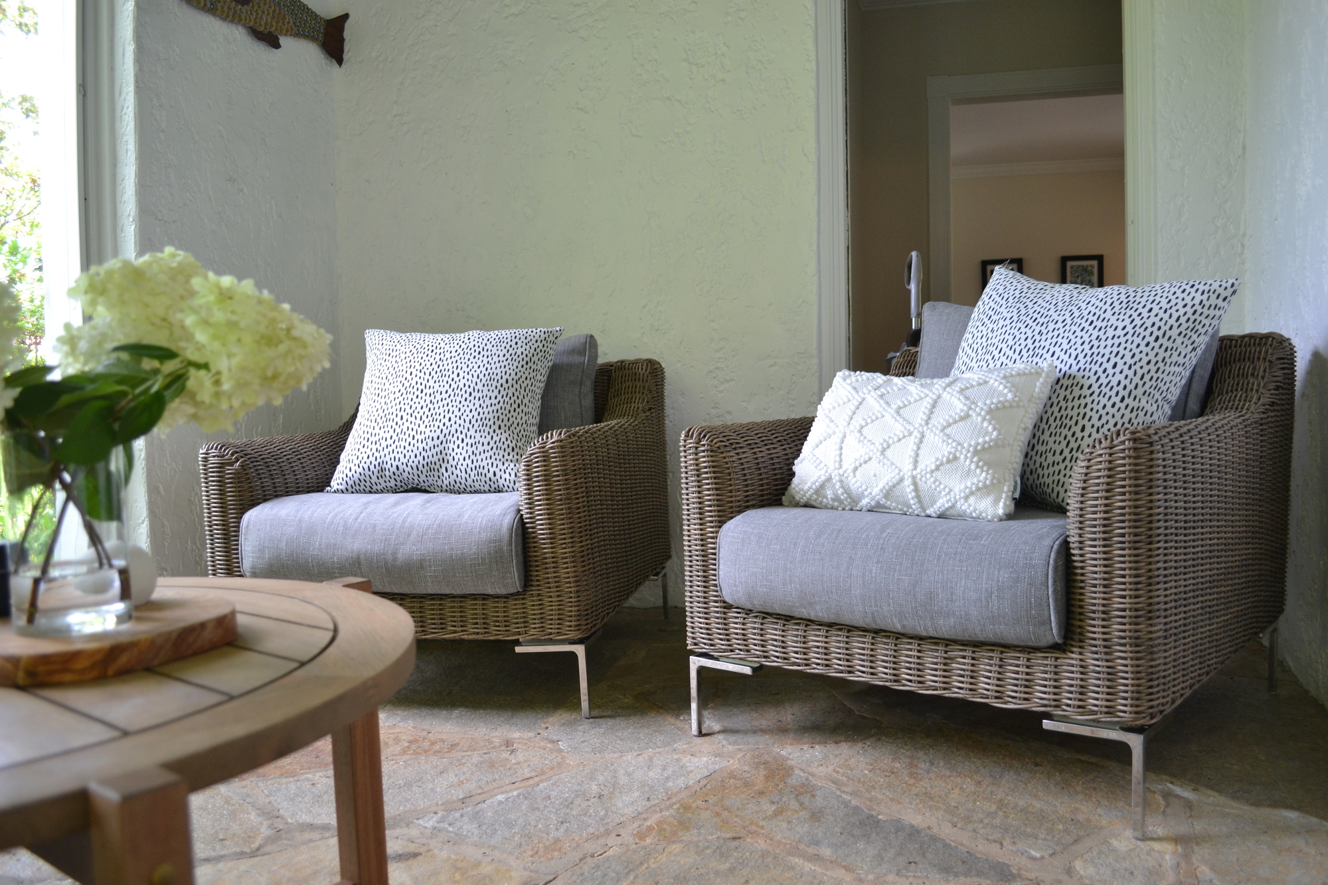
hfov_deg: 67.4
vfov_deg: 47.9
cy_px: 442
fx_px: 996
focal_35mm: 27
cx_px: 664
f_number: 3.5
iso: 400
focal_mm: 18
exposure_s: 1/50
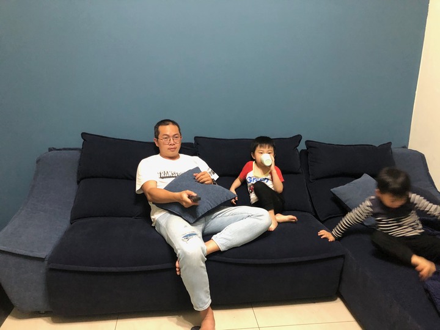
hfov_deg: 63.4
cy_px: 165
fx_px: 356
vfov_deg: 49.7
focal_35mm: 28
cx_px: 220
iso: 100
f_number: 1.8
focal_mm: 4
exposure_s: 1/5
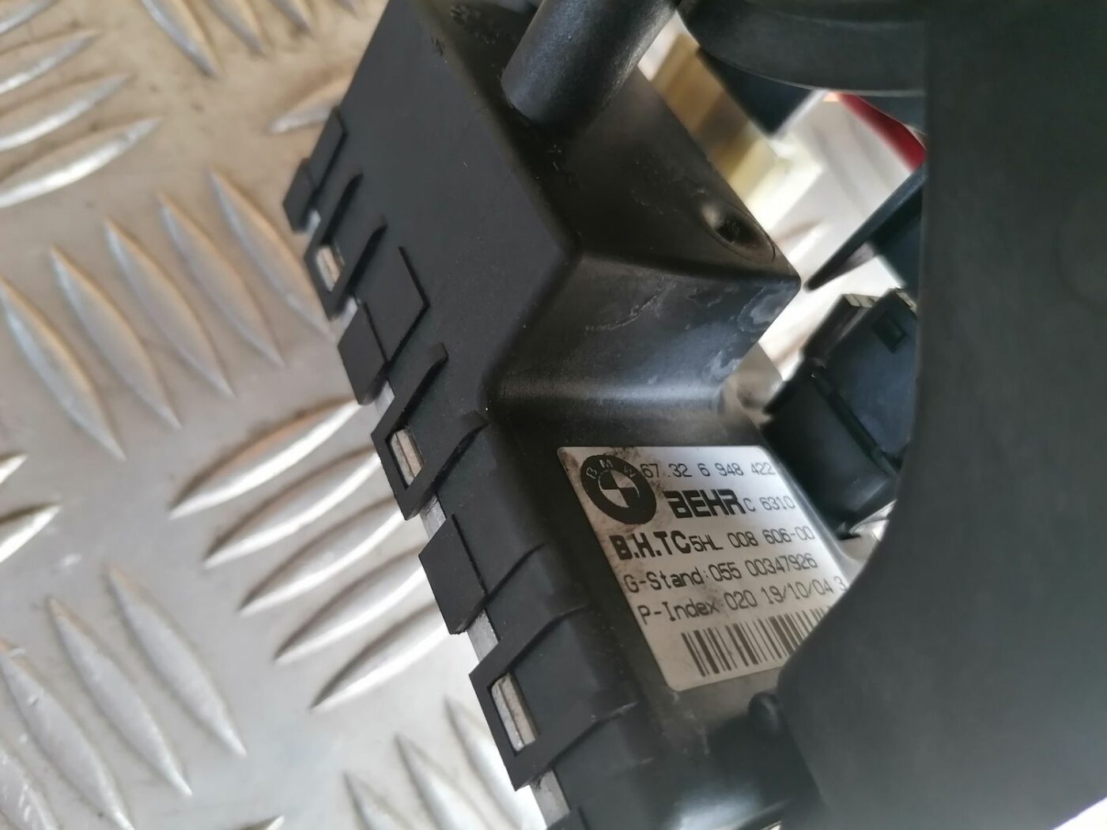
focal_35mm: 27
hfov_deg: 65.3
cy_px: 415
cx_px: 554
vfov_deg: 51.4
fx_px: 863
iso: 125
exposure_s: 1/50
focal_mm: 4.75
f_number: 1.8
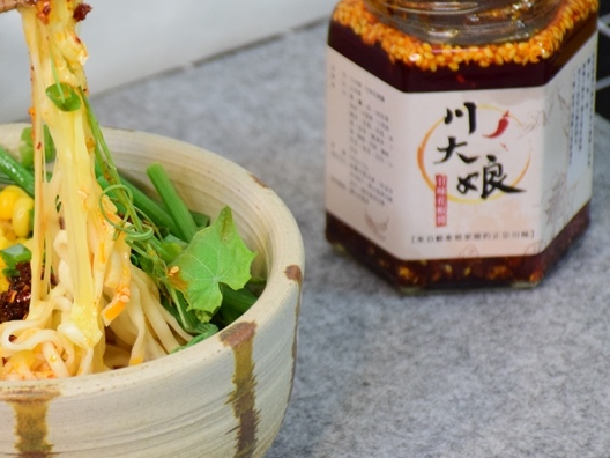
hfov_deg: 5.9
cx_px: 66
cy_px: 283
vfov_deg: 4.5
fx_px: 5868
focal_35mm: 333
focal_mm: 122
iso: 1600
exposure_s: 1/80
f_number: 5.6
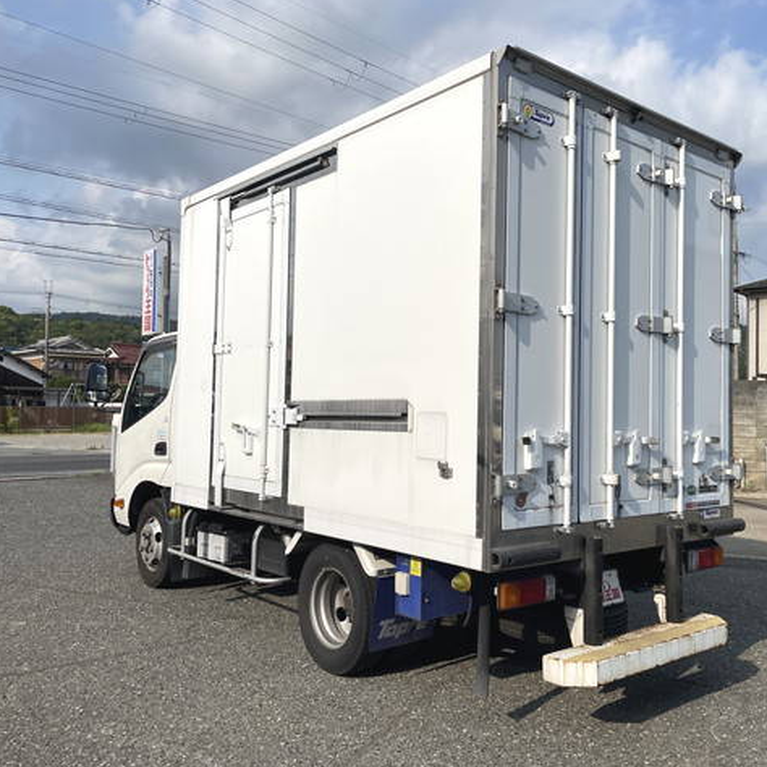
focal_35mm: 31
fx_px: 777
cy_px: 384
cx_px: 460
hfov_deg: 52.2
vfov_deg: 52.5
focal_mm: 4.2
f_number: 1.6
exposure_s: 1/6494
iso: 32
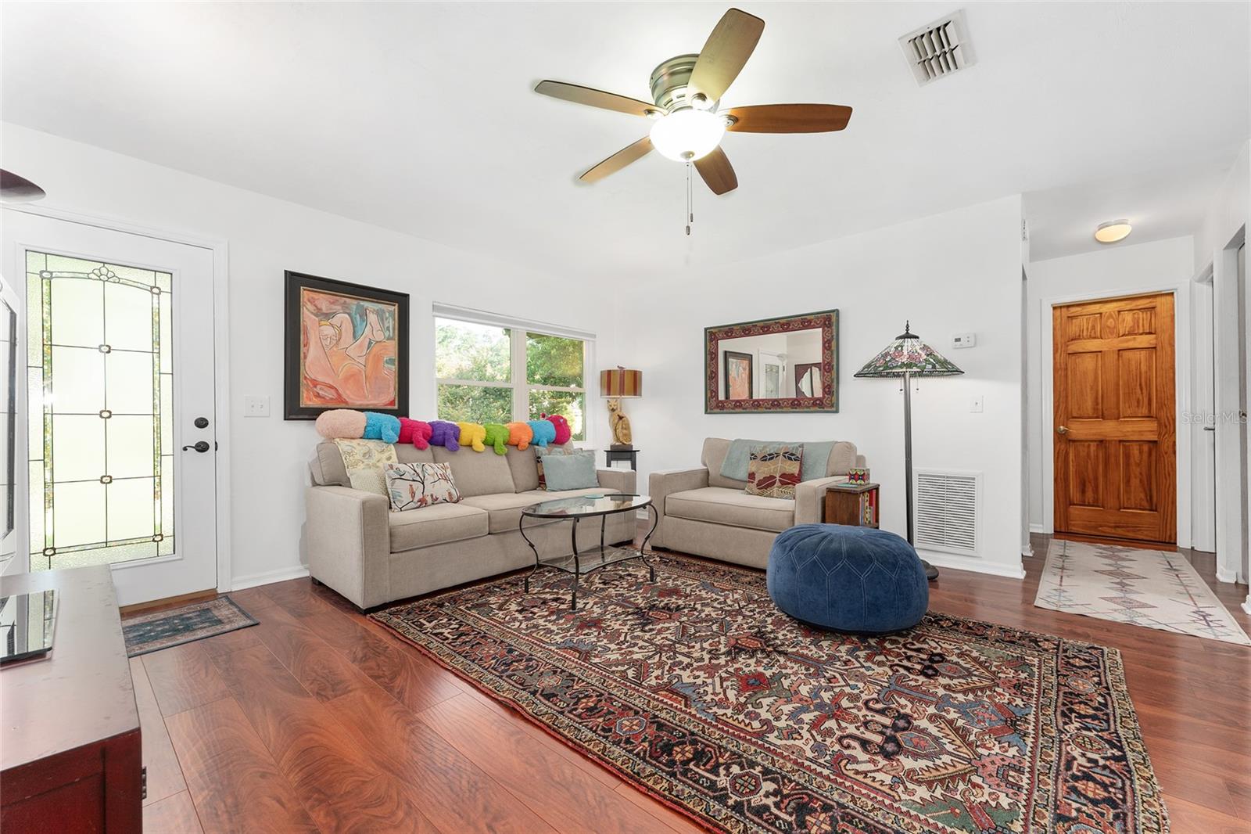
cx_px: 626
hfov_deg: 104.3
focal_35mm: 14
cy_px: 417
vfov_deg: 81.2
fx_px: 486
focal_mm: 14
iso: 400
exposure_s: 1/2.5
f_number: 7.1
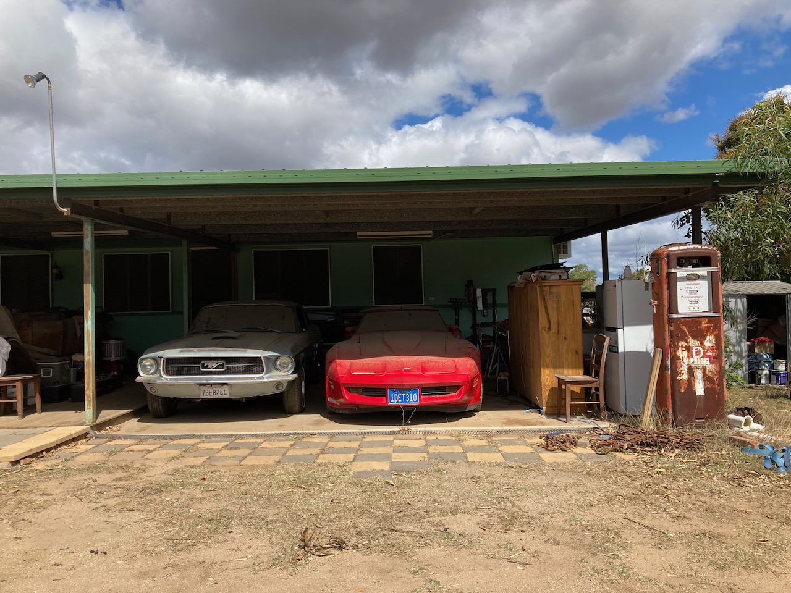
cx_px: 396
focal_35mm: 28
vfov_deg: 49.7
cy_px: 296
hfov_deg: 63.4
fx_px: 640
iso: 20
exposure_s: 1/2288
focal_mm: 3.99
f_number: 1.8
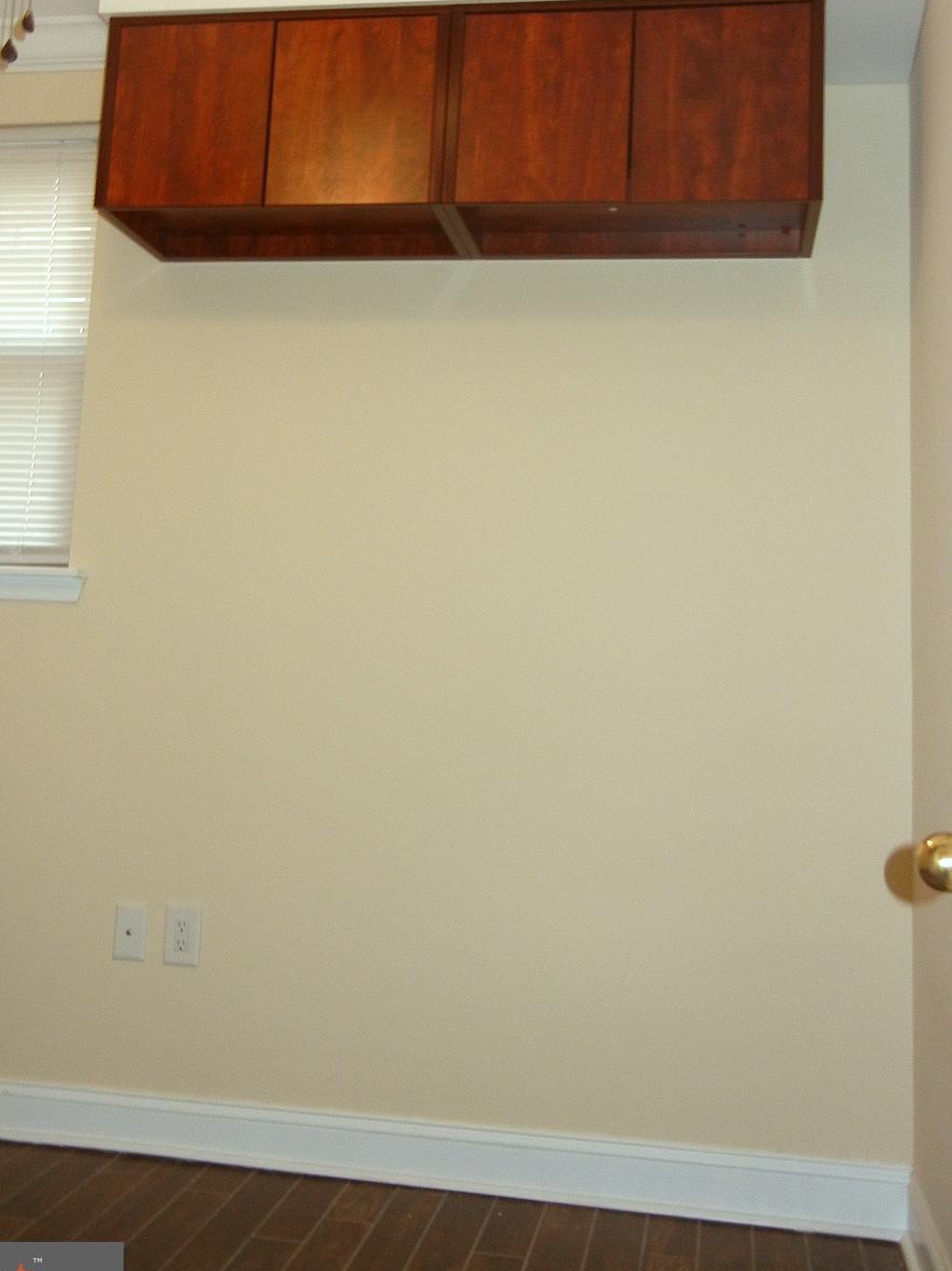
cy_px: 504
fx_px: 1431
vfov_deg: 47.6
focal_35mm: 39
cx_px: 474
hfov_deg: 36.8
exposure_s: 1/30
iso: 200
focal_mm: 5.4
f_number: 3.5
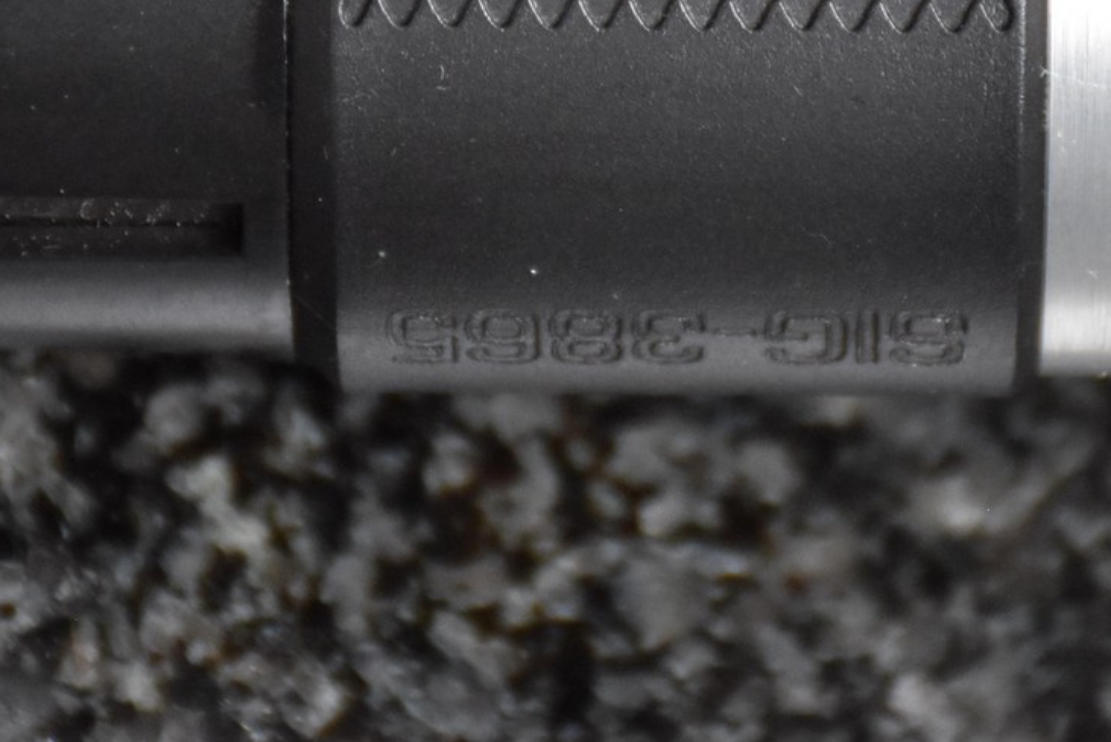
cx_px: 725
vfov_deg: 2.9
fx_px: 14437
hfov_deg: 4.4
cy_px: -108
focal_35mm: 468
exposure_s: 1/60
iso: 1100
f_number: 5.3
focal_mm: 95
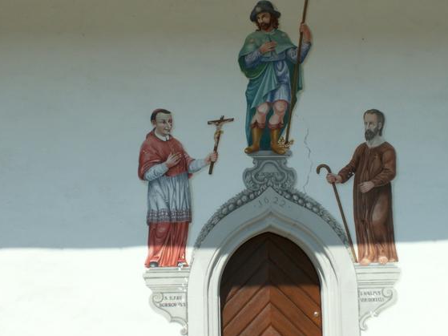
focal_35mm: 71
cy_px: 154
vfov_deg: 20.7
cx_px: 240
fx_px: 919
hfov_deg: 27.4
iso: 50
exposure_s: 1/160
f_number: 8
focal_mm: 10.37
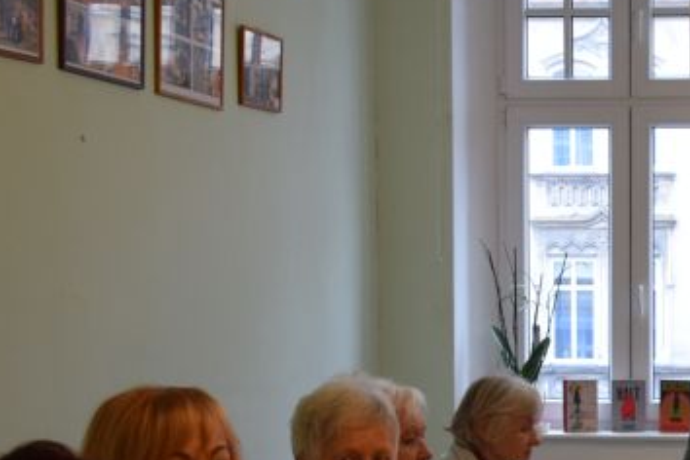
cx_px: 739
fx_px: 1495
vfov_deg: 17.3
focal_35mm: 78
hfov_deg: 24.4
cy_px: 387
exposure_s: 1/60
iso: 640
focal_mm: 18
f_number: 4
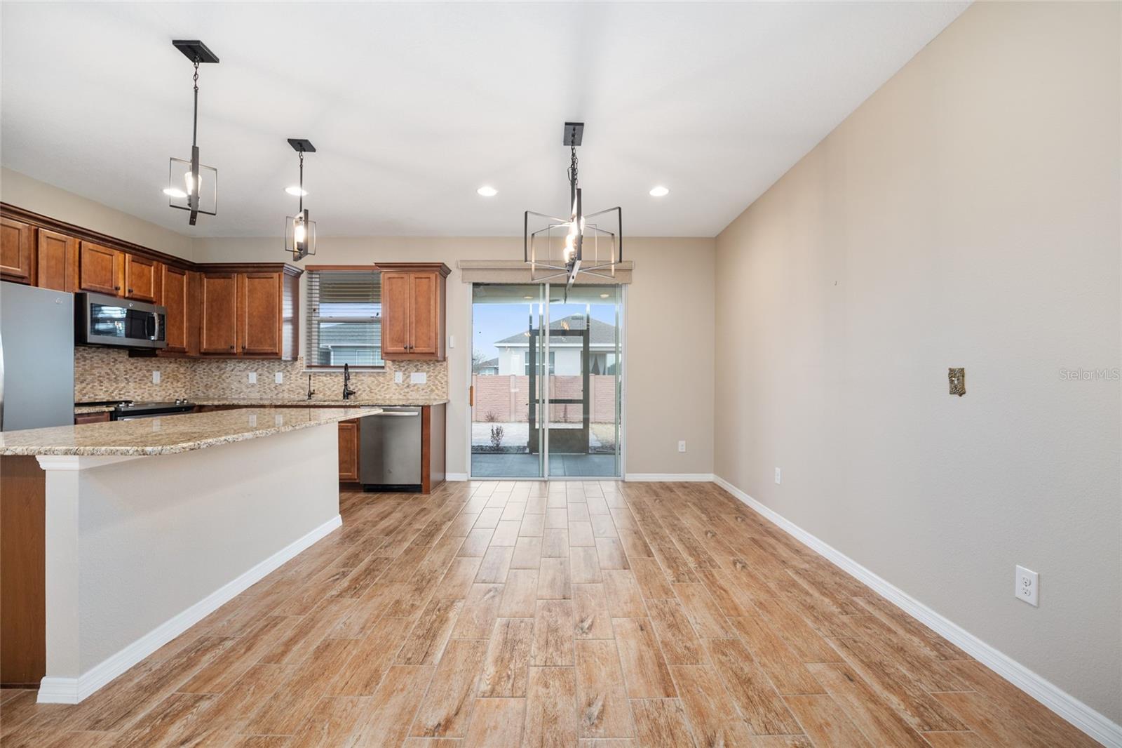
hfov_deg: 104.3
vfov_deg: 81.2
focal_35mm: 14
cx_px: 561
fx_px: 436
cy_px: 374
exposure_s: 1/6
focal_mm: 14
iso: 400
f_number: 7.1
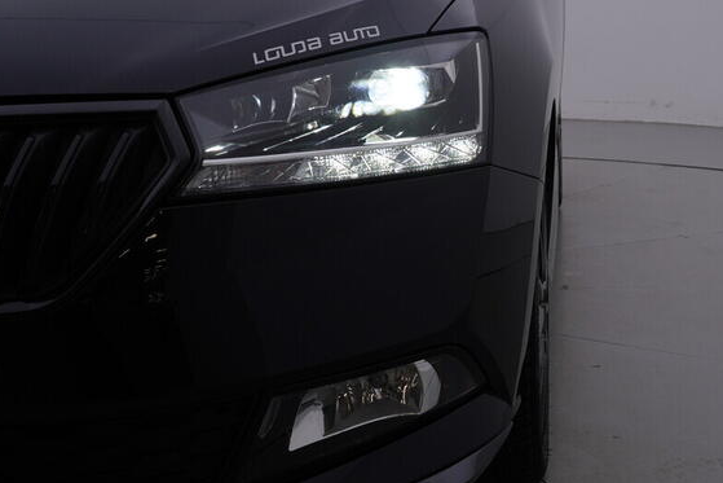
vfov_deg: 20.6
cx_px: 656
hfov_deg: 29.2
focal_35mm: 66
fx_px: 1326
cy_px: 297
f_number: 5.6
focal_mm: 24
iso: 125
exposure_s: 1/160
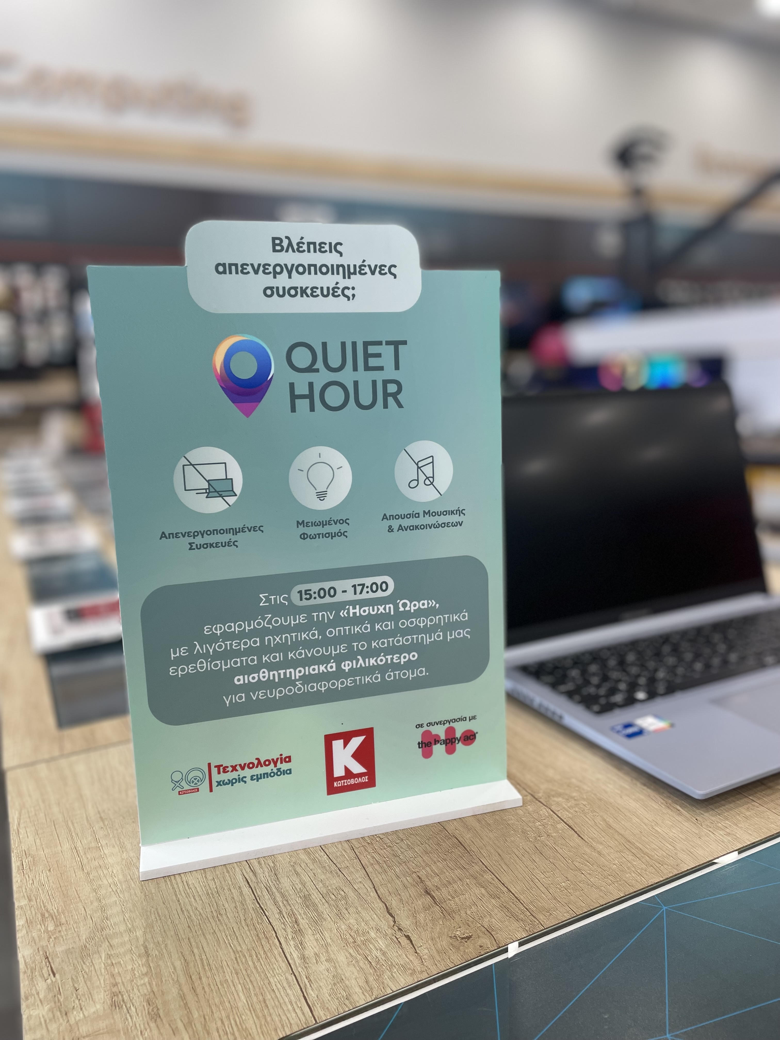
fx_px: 781
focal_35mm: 26
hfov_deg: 53.1
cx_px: 390
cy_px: 520
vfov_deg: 67.3
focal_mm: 4.2
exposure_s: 1/111
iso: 64
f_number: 1.6
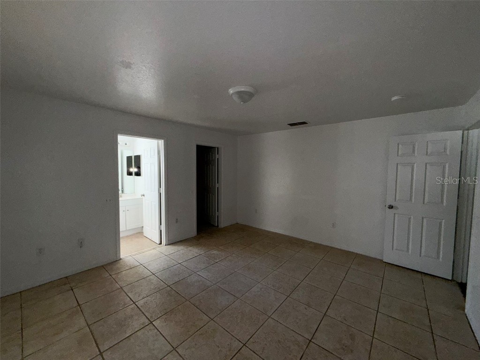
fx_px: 194
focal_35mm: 14
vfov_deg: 85.7
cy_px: 180
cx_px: 240
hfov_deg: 102.1
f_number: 2.2
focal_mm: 2.22
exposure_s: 1/122
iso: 64
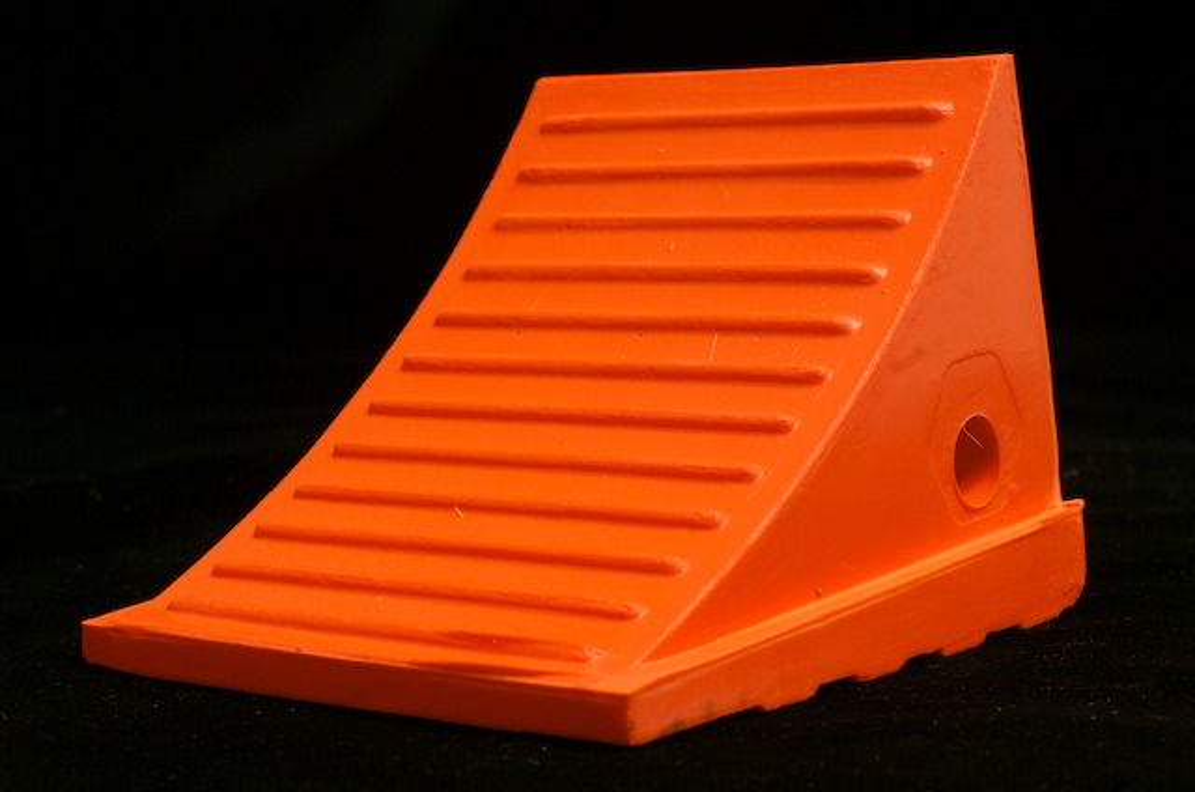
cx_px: 598
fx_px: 2485
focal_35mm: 75
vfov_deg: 18.1
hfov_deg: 27.0
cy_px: 396
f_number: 8
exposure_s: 1/80
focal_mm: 50
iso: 100
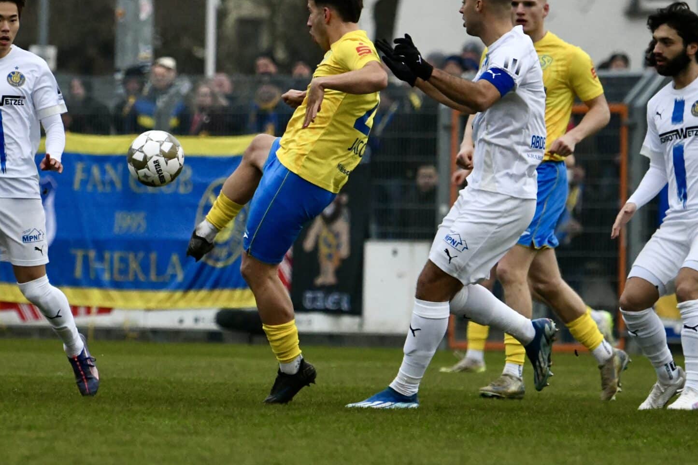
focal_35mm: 411
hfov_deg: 5.0
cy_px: 181
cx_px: 317
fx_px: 7967
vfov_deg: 3.3
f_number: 5.6
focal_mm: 290
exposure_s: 1/1600
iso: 8000
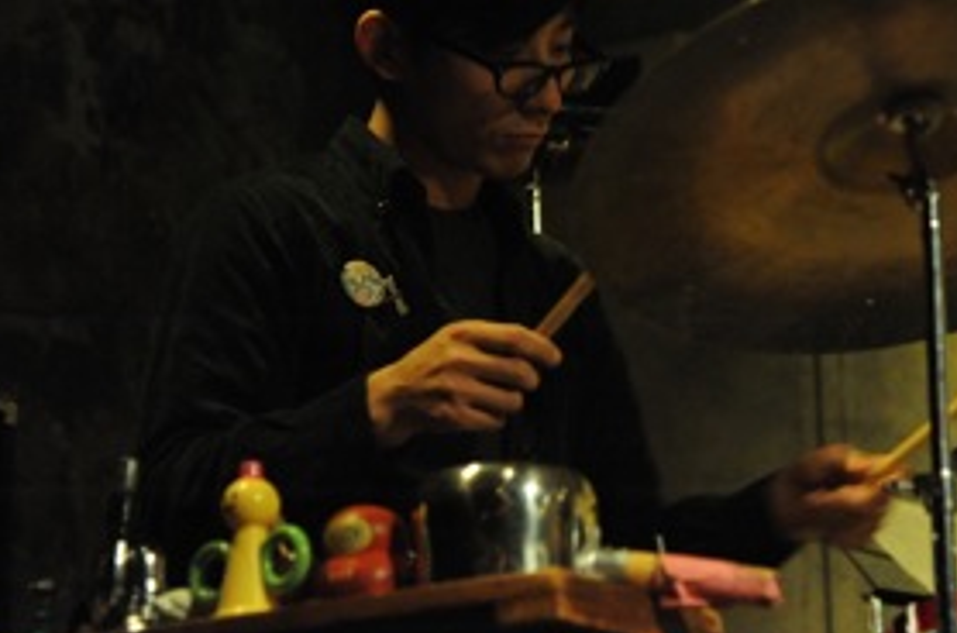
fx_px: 2838
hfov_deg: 19.0
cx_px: 764
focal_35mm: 107
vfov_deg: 12.7
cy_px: 346
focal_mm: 66
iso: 8000
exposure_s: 1/40
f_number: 4
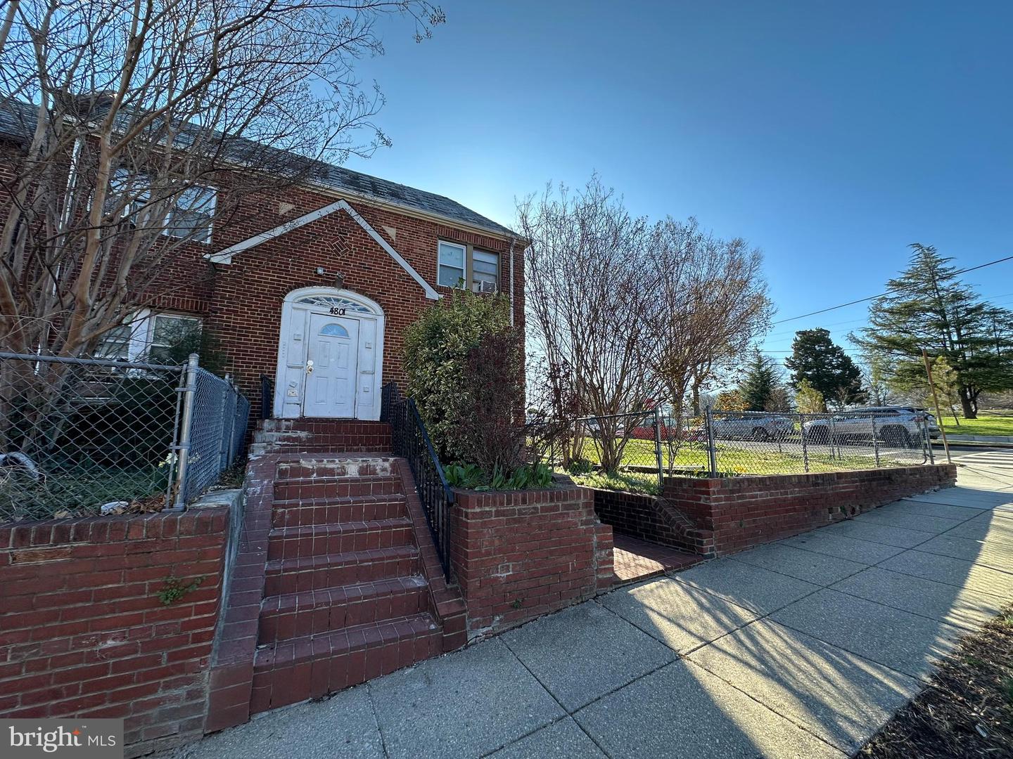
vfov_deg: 85.7
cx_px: 506
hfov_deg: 102.1
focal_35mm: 14
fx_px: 410
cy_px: 380
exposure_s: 1/502
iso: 40
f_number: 2.2
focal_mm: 2.22
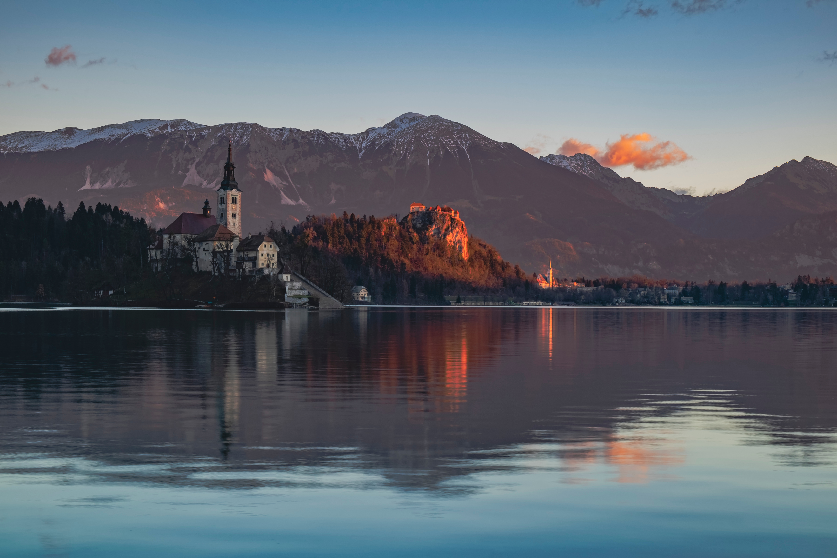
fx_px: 1093
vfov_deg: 28.6
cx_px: 418
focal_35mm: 47
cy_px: 279
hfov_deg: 41.9
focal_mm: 31.5
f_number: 10
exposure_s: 1/2
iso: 200
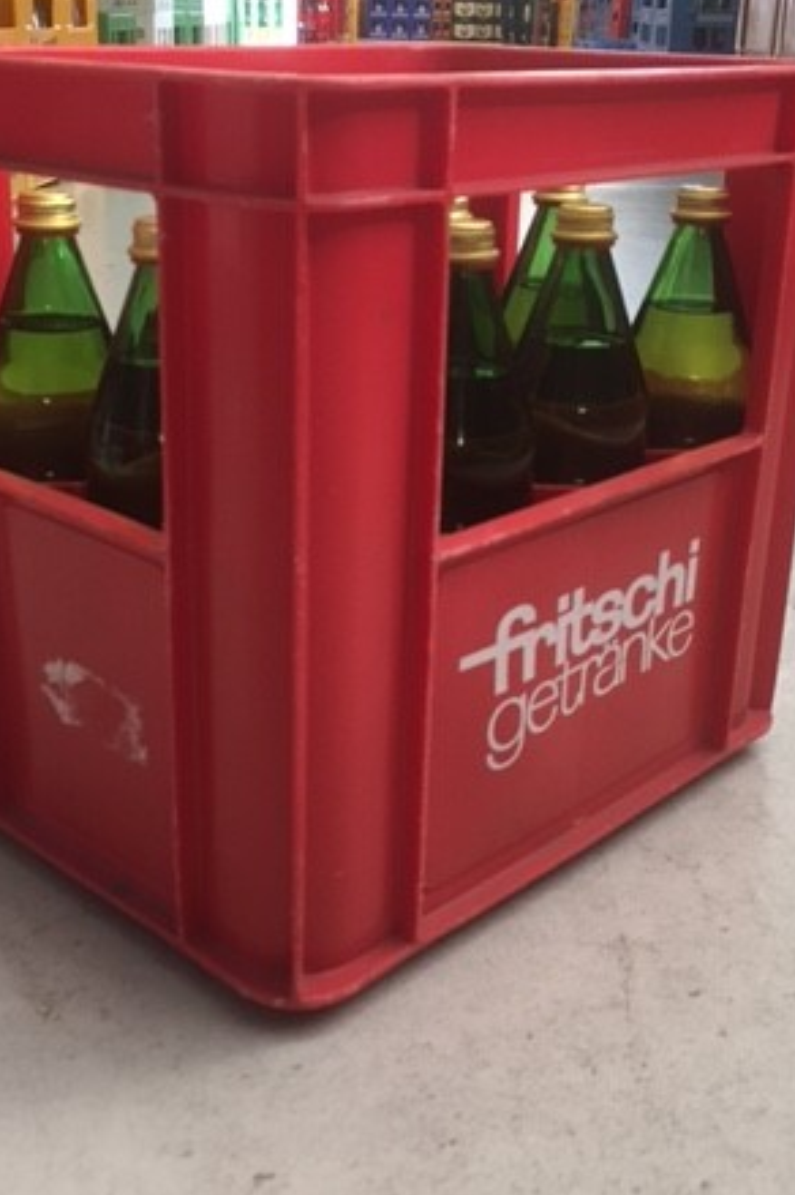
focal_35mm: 44
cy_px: 501
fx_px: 1460
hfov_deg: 30.5
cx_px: 384
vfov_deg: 44.4
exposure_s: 1/33
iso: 160
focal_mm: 4.15
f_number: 2.2
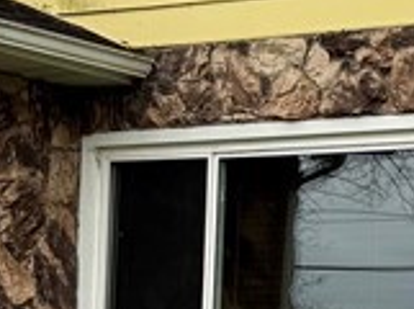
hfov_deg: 12.4
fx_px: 1826
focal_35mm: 153
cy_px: 245
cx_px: 589
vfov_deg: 9.6
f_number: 1.78
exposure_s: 1/715
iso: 80
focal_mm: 6.76
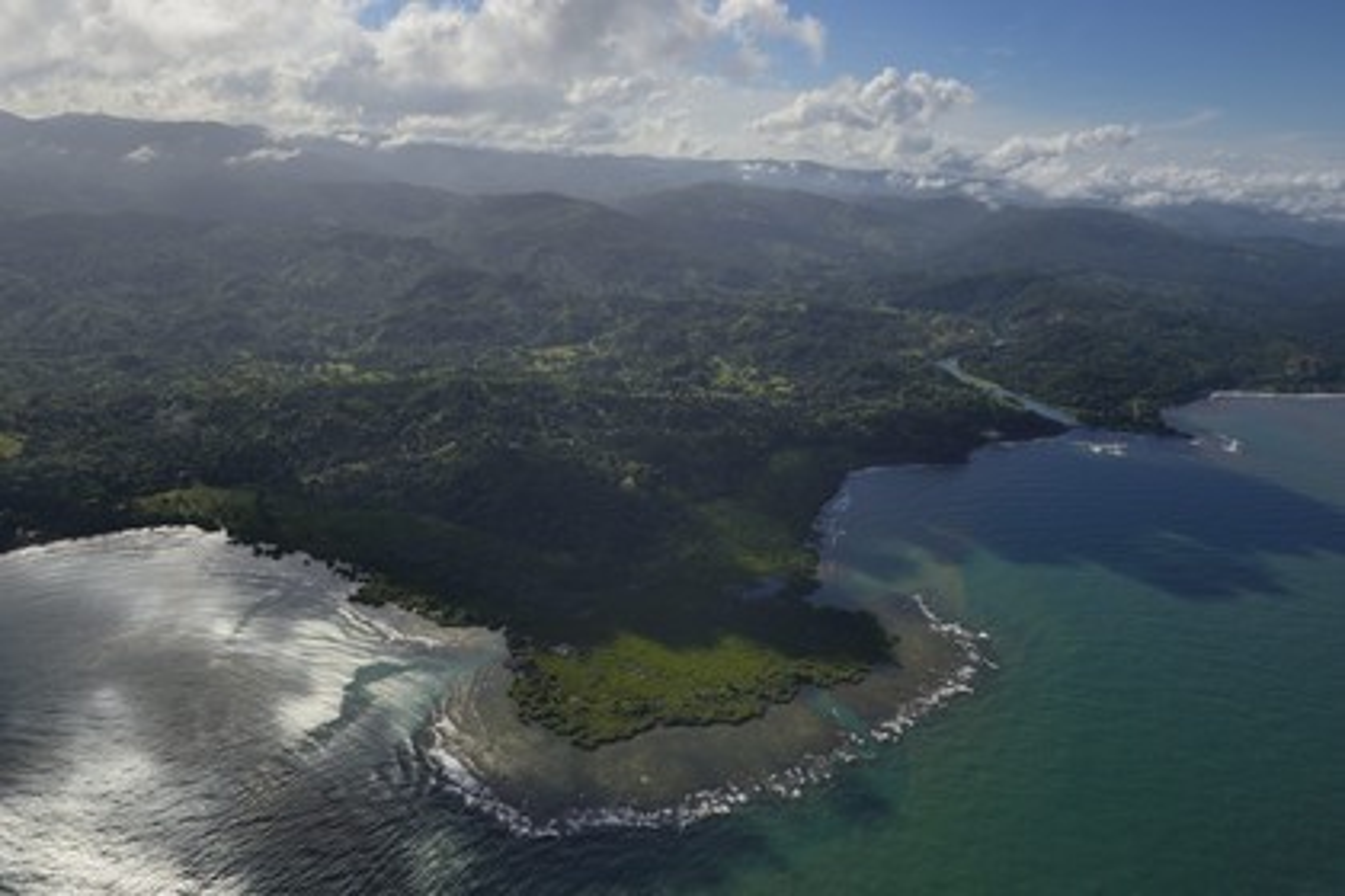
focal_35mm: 24
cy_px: 448
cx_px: 672
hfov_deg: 73.7
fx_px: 897
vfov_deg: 53.1
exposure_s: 1/800
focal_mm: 24
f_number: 9
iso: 200
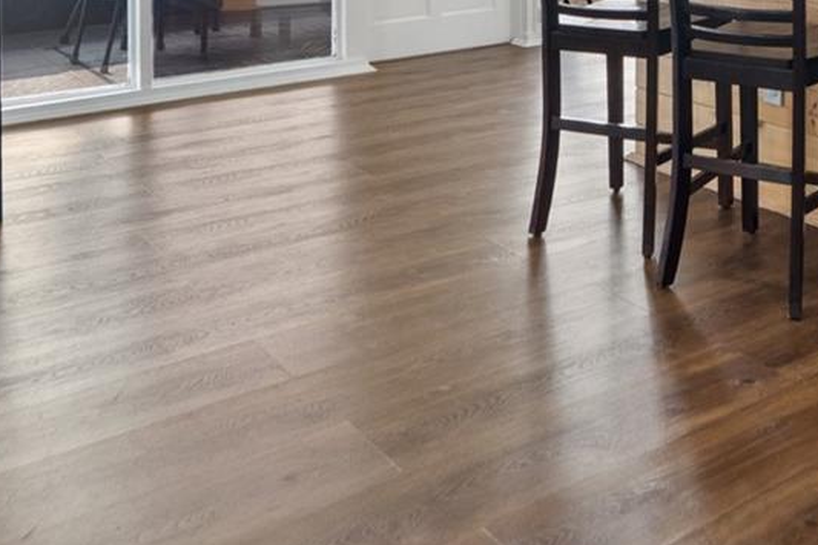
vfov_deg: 24.4
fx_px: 1090
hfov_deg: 38.2
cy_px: -166
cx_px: 743
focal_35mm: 48
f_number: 8
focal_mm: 16
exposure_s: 1/20
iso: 1000
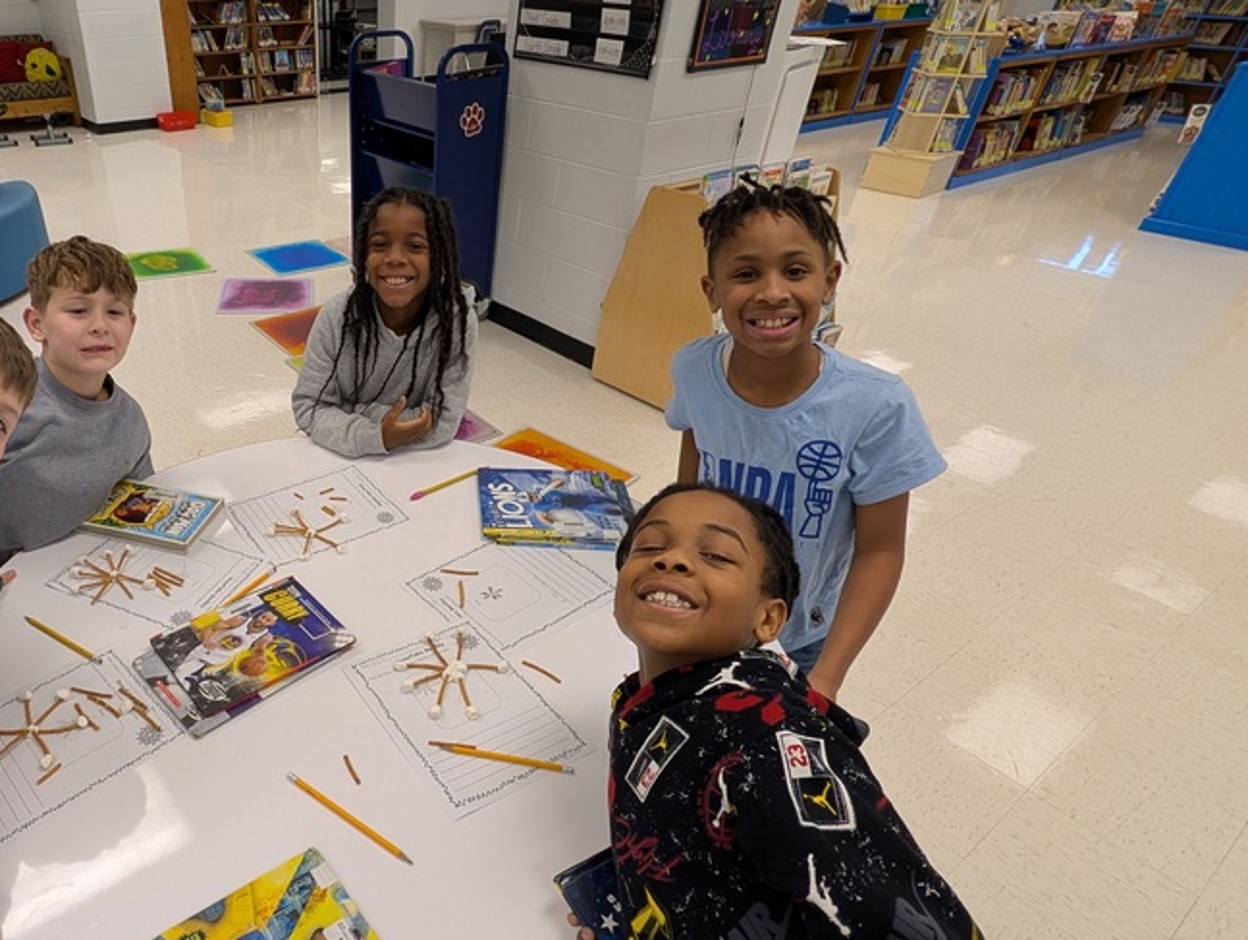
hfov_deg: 80.2
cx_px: 365
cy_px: 528
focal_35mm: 19
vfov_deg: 68.5
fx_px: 686
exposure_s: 1/120
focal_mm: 2.02
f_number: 1.7
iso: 57
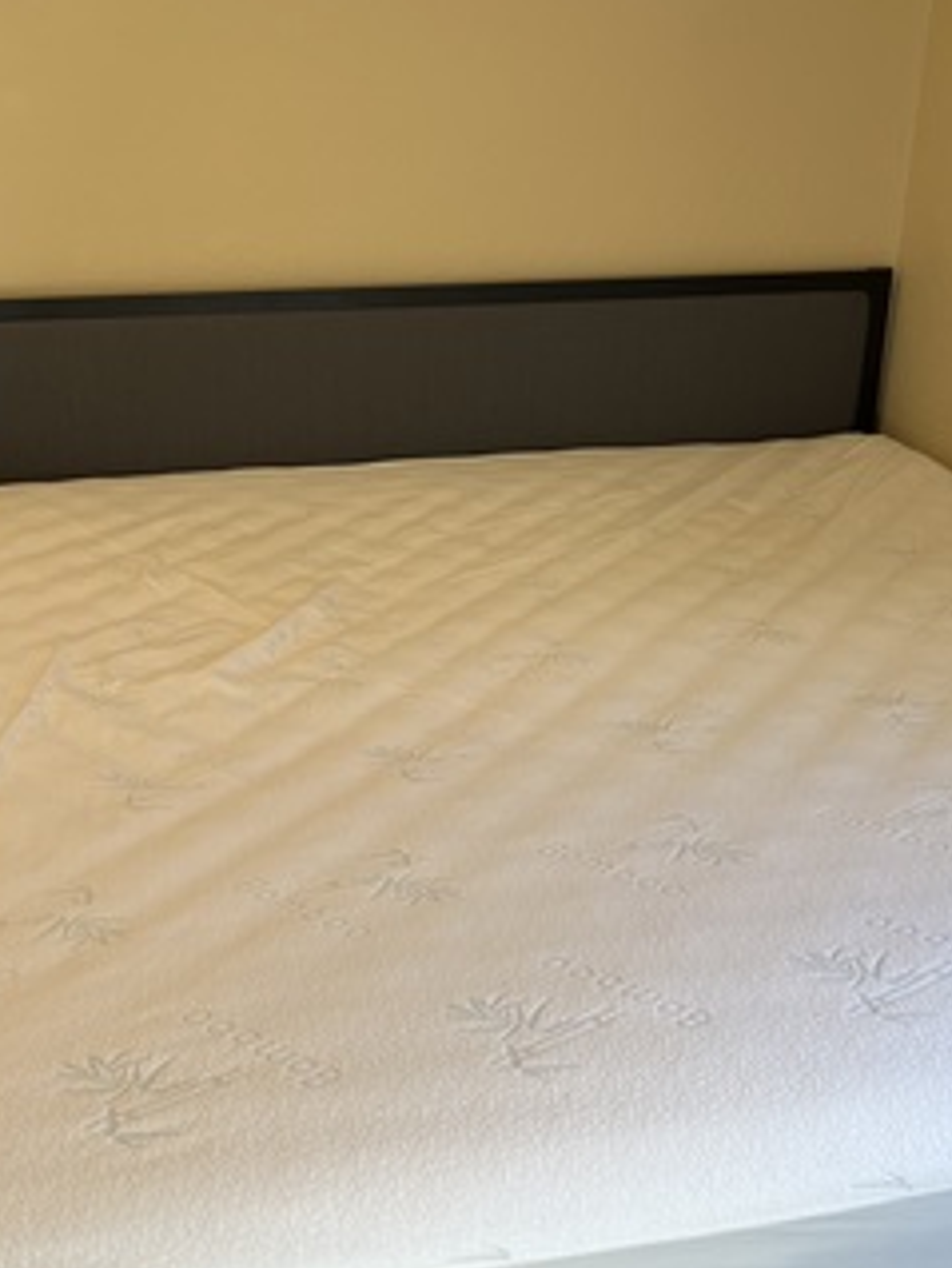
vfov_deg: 49.8
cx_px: 506
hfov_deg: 38.7
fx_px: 1355
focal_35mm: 37
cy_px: 756
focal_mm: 5.7
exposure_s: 1/120
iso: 50
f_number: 1.5
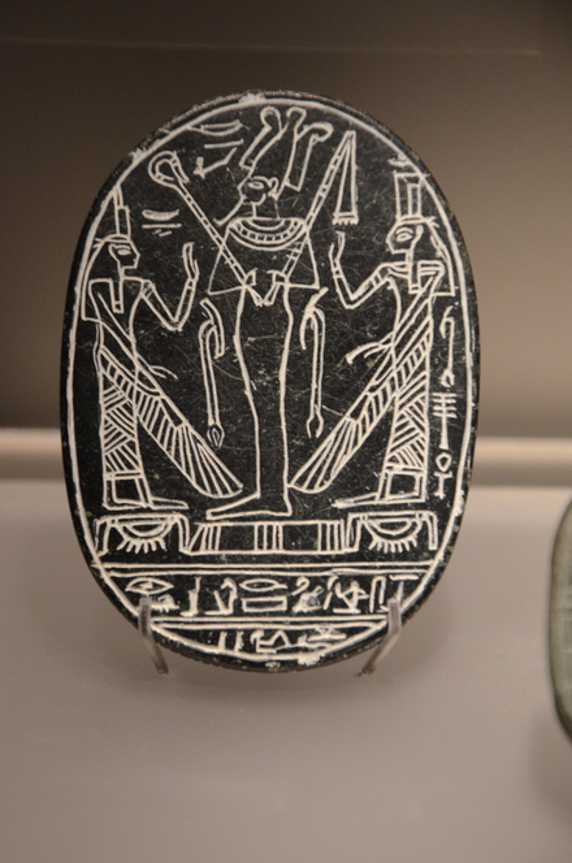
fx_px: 3590
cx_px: 286
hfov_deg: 9.1
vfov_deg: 13.7
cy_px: 432
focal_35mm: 150
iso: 2500
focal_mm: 100
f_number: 5.6
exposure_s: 1/40
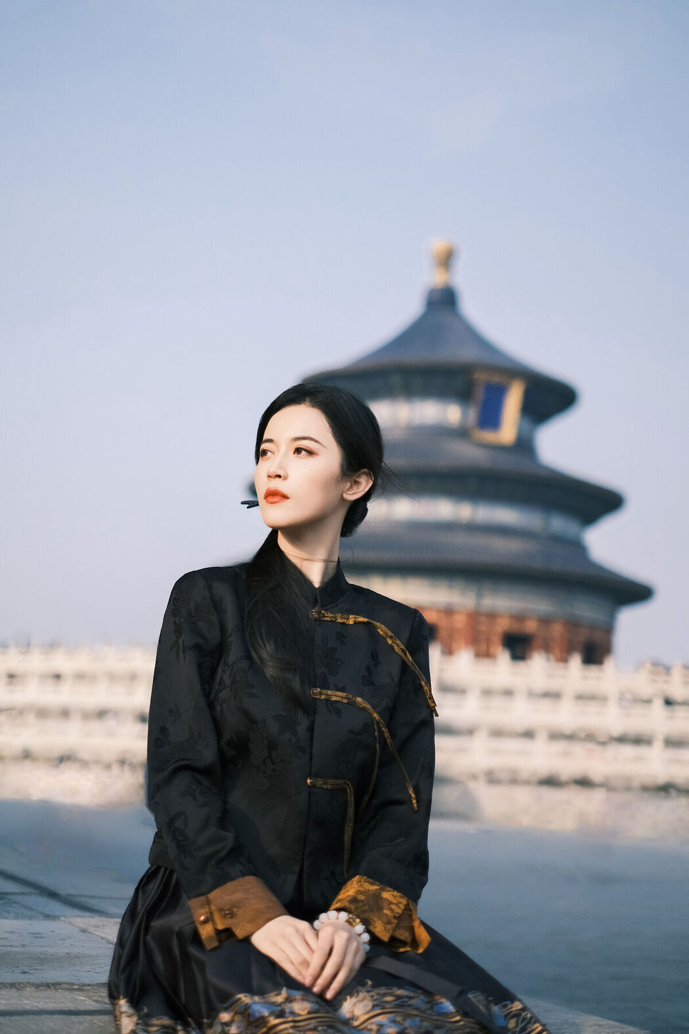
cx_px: 344
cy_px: 517
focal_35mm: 53
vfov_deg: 37.5
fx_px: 1521
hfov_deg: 25.5
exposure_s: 1/32000
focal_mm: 35
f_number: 1.4
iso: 1600
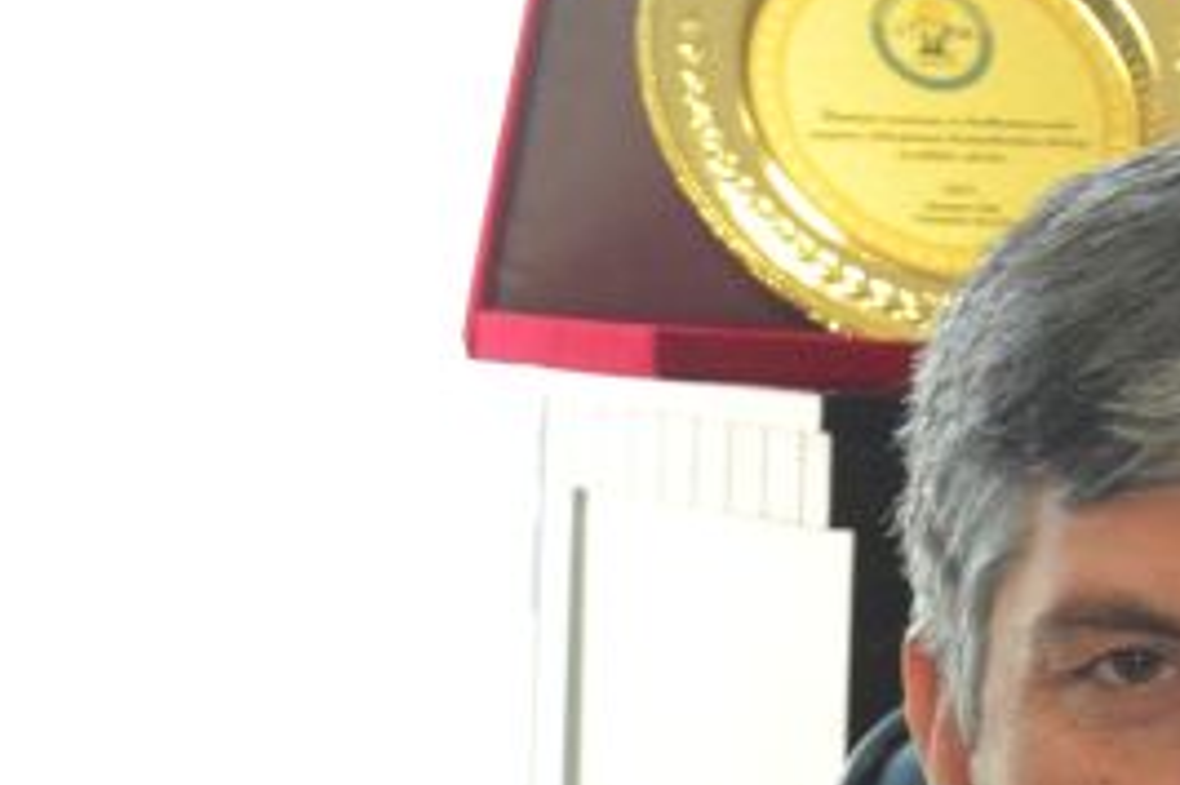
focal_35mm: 195
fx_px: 6387
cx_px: 1131
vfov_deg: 6.8
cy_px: 1459
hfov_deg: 10.5
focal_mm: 32
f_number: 4.2
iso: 1400
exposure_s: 1/60
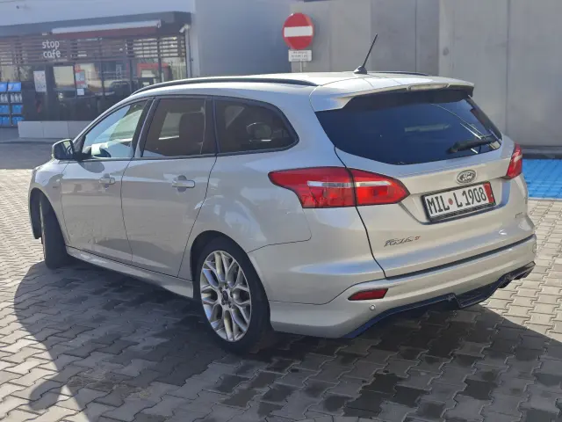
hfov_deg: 45.8
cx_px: 281
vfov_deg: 35.1
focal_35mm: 41
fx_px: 666
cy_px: 211
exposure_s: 1/1208
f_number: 2
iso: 50
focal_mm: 8.72
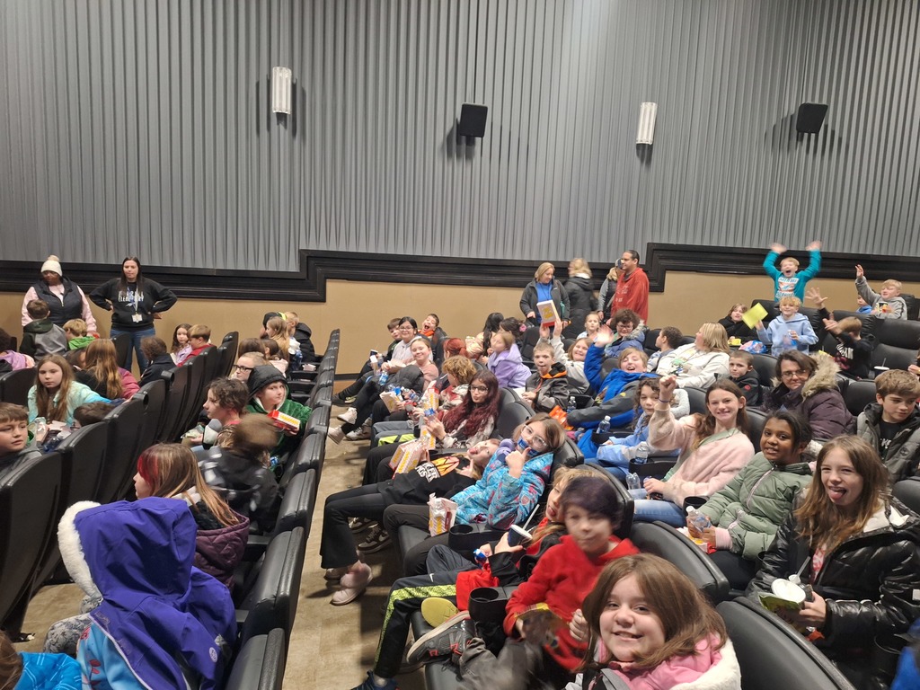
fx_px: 611
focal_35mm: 23
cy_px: 345
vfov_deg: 58.9
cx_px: 460
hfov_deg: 73.9
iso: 400
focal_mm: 5.54
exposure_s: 1/20
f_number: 1.8
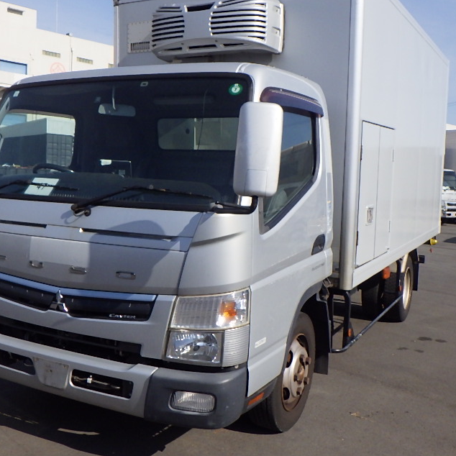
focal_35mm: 40
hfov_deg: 41.7
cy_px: 209
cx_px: 189
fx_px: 596
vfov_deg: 41.8
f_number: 4.2
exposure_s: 1/2000
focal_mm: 5
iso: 250
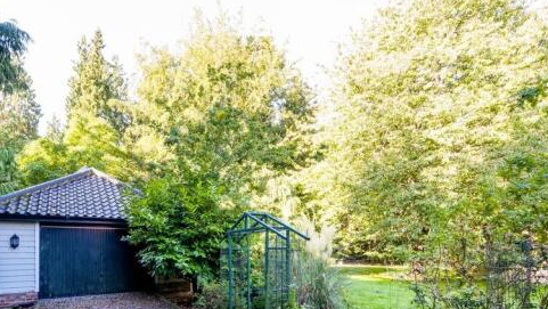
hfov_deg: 85.4
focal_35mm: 20
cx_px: 215
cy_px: 245
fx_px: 291
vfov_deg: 52.5
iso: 160
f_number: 13
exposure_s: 1/5
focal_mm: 9.2
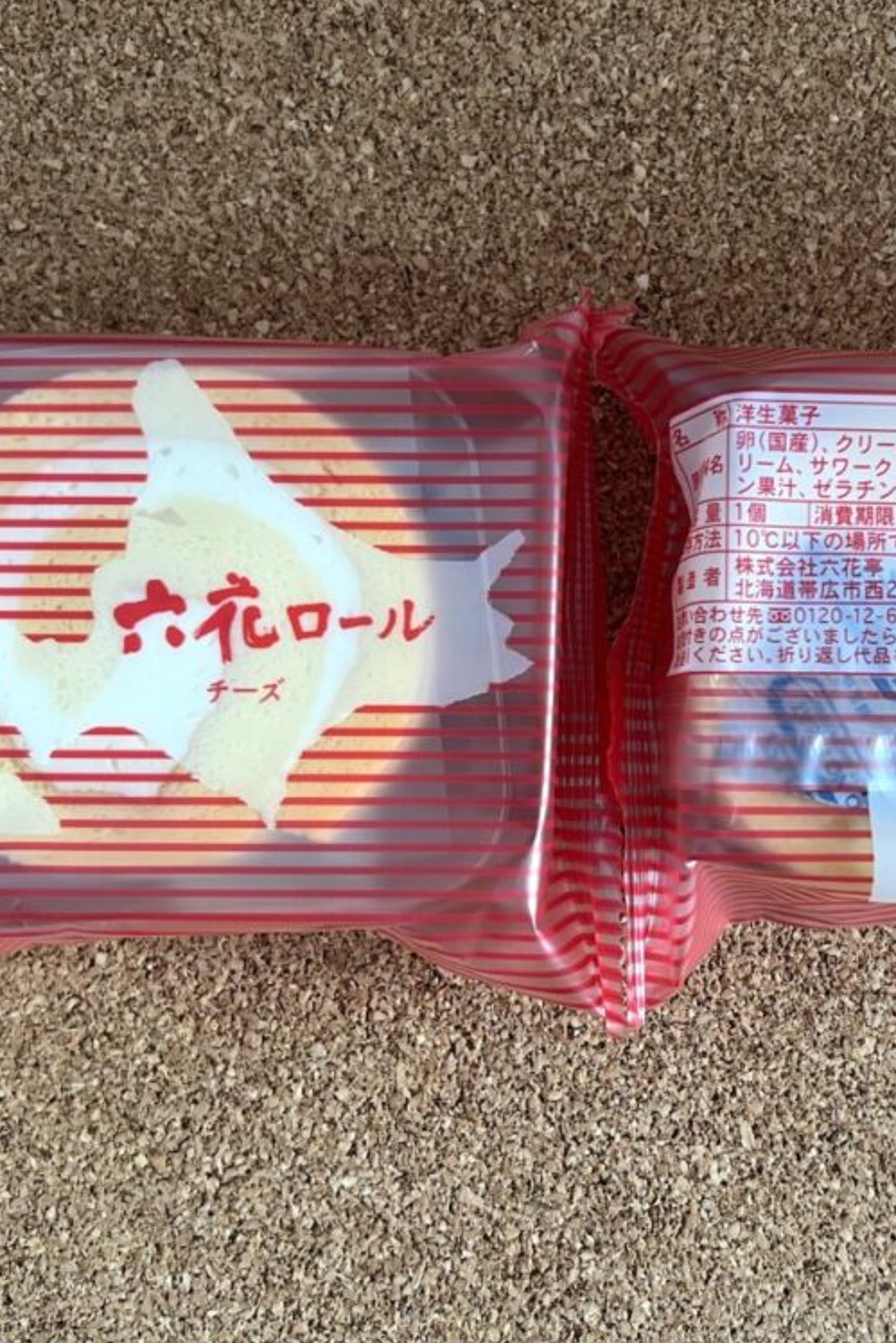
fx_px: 1381
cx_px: 564
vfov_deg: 51.9
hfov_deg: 35.7
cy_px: 663
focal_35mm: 37
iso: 160
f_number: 1.5
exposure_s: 1/60
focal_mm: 5.7
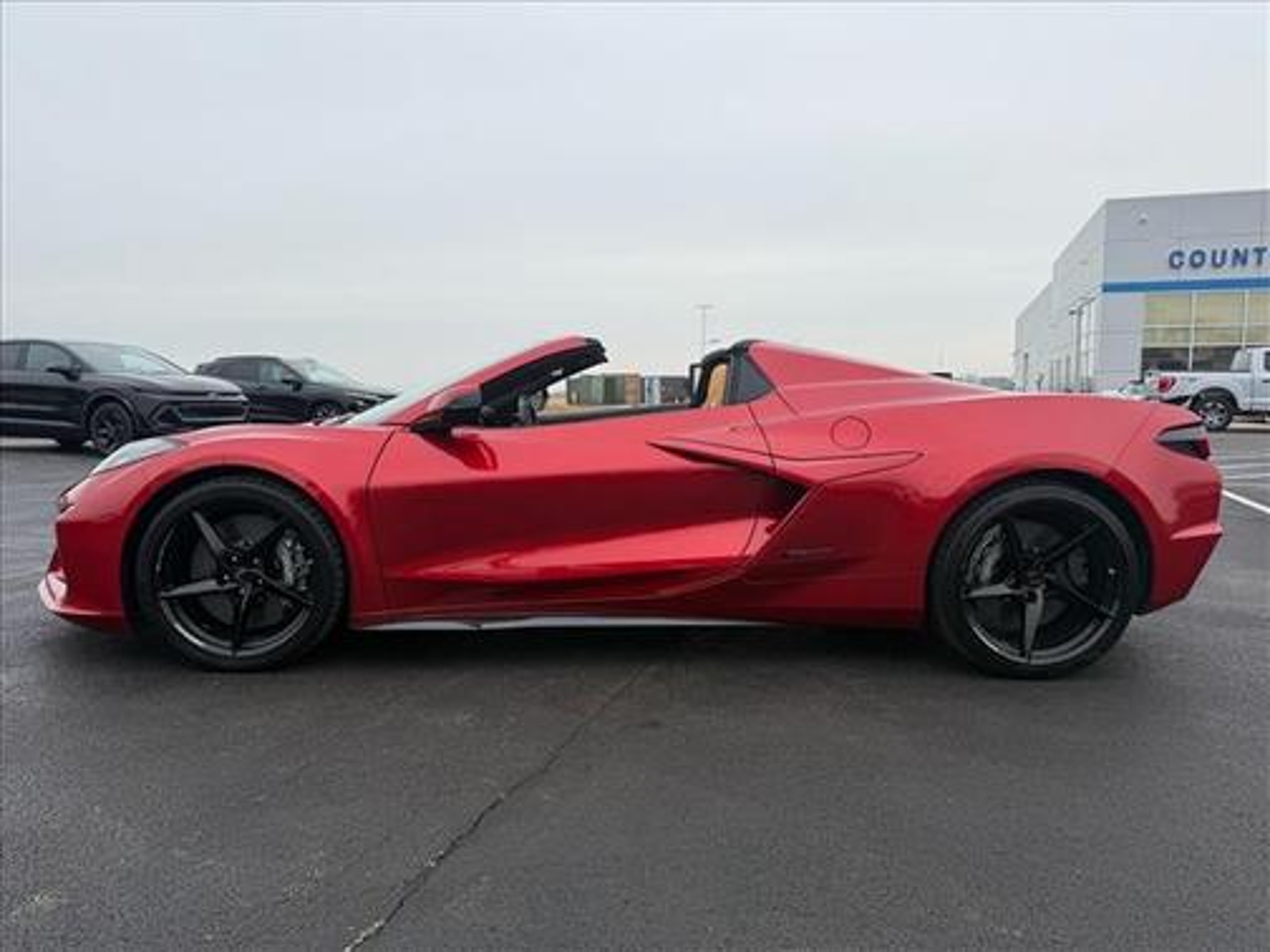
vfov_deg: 56.8
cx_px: 635
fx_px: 881
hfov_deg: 71.6
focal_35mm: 24
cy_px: 476
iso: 80
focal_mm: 6.76
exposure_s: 1/2000
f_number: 1.78
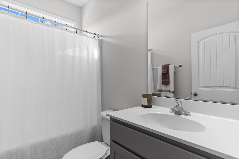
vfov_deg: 67.4
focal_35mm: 18
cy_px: 80
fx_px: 119
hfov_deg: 90.0
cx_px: 120
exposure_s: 1/15
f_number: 4.8
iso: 100
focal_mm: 12
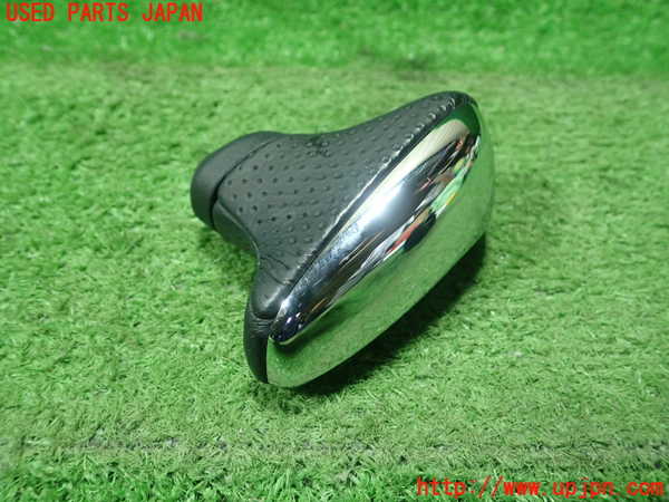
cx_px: 334
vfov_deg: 46.8
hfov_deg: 60.0
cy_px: 251
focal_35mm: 30
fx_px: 580
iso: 500
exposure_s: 1/125
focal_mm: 5.5
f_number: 2.3
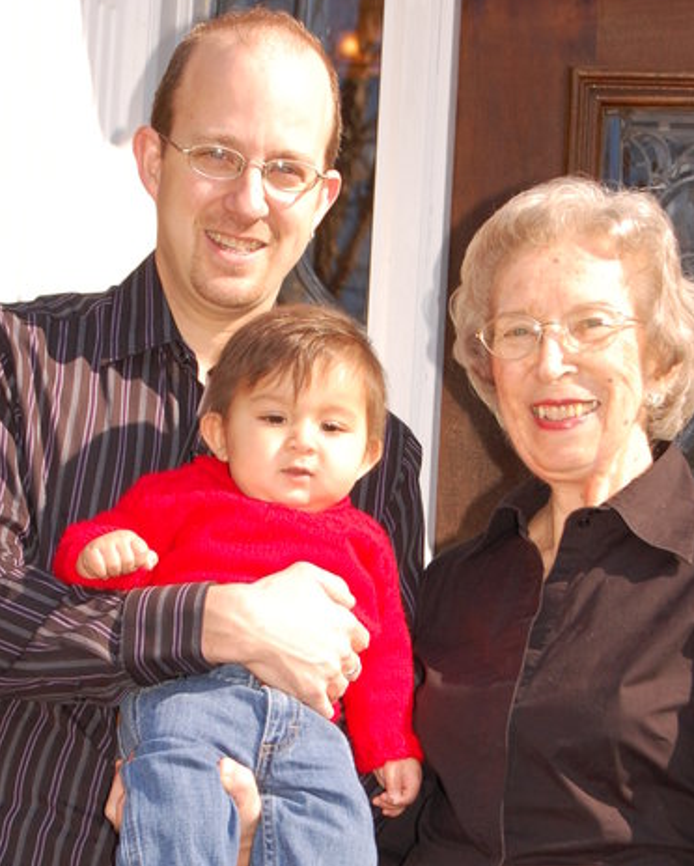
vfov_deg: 15.2
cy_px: 657
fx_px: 3231
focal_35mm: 126
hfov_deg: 12.3
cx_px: 343
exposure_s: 1/320
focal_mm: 52
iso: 400
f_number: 9
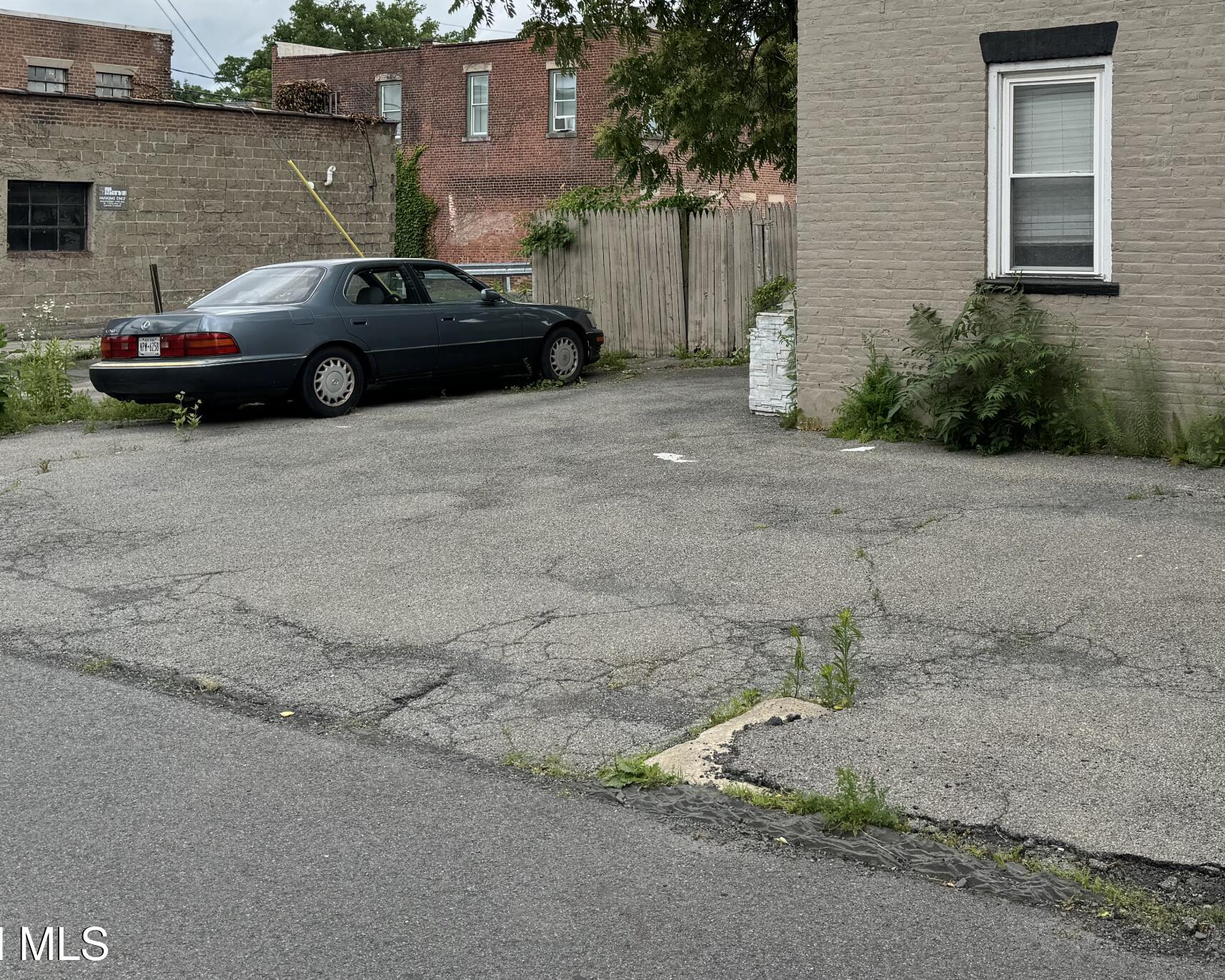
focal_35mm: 41
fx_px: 1486
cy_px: 214
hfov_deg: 44.3
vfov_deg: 35.5
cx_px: 798
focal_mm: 6.76
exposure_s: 1/1285
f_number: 1.78
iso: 80
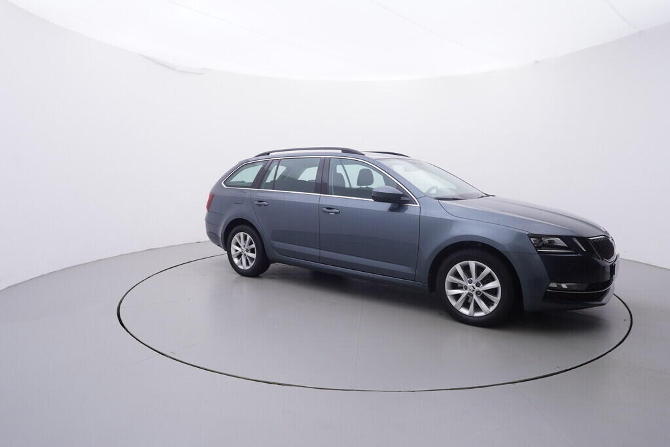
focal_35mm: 22
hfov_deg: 77.3
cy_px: 224
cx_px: 335
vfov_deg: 56.2
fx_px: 419
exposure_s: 1/80
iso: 200
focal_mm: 15
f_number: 5
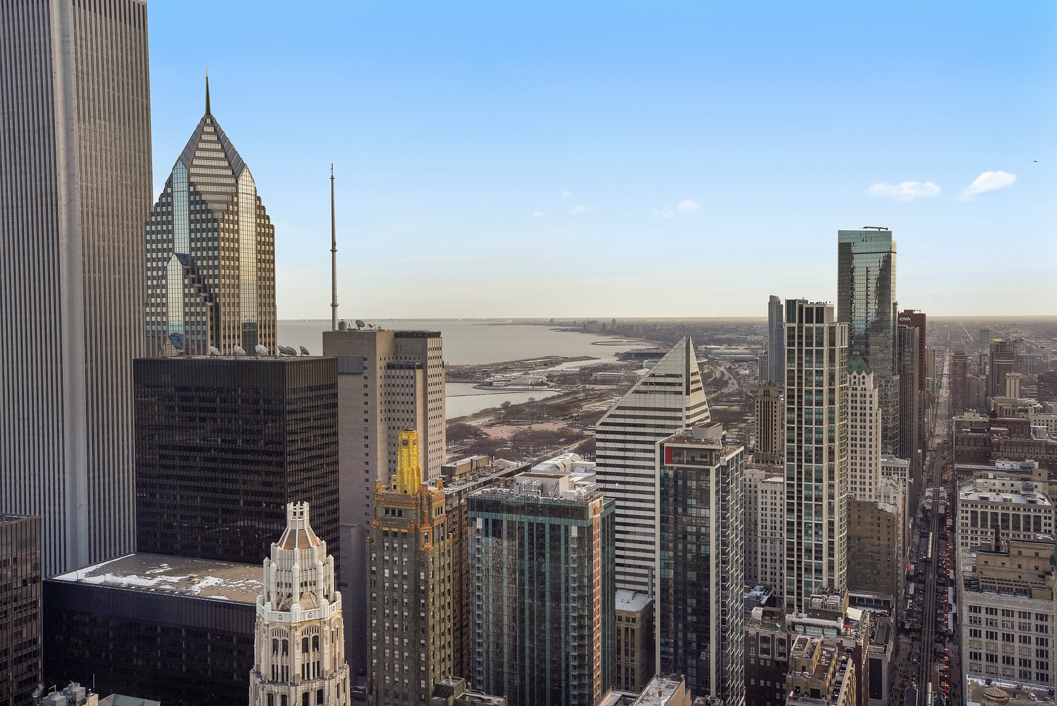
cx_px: 528
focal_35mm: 35
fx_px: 1028
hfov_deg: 54.4
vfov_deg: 37.9
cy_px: 353
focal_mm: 35
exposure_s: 1/200
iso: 200
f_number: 9
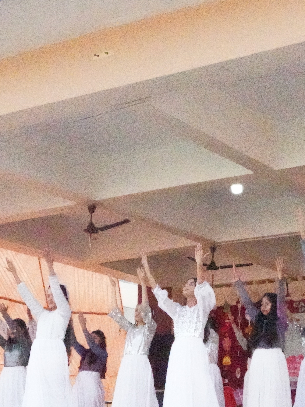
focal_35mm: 76
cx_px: 278
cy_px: 238
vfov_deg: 25.6
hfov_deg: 19.0
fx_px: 893
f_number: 22
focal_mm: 36
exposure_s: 1/8000
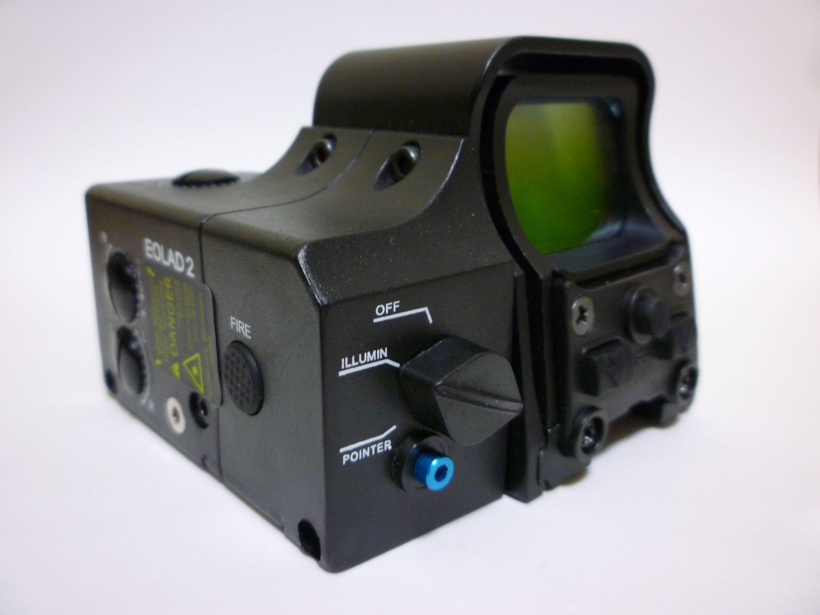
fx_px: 687
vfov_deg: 48.2
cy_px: 308
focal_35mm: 29
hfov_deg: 61.7
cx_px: 410
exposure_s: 1/13
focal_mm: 5.2
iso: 400
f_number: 3.3
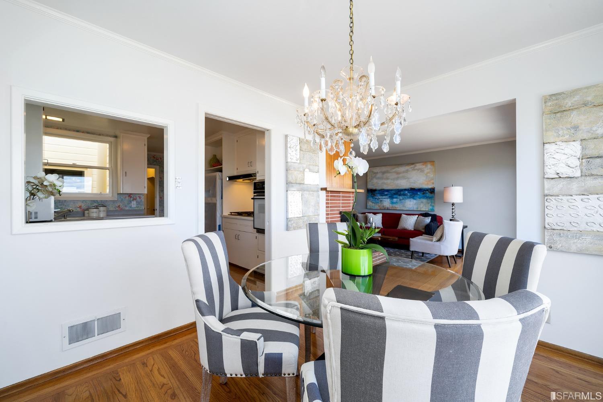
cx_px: 302
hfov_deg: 104.3
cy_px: 201
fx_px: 234
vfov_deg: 81.2
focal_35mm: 14
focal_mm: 14
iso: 200
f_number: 9
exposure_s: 1/20
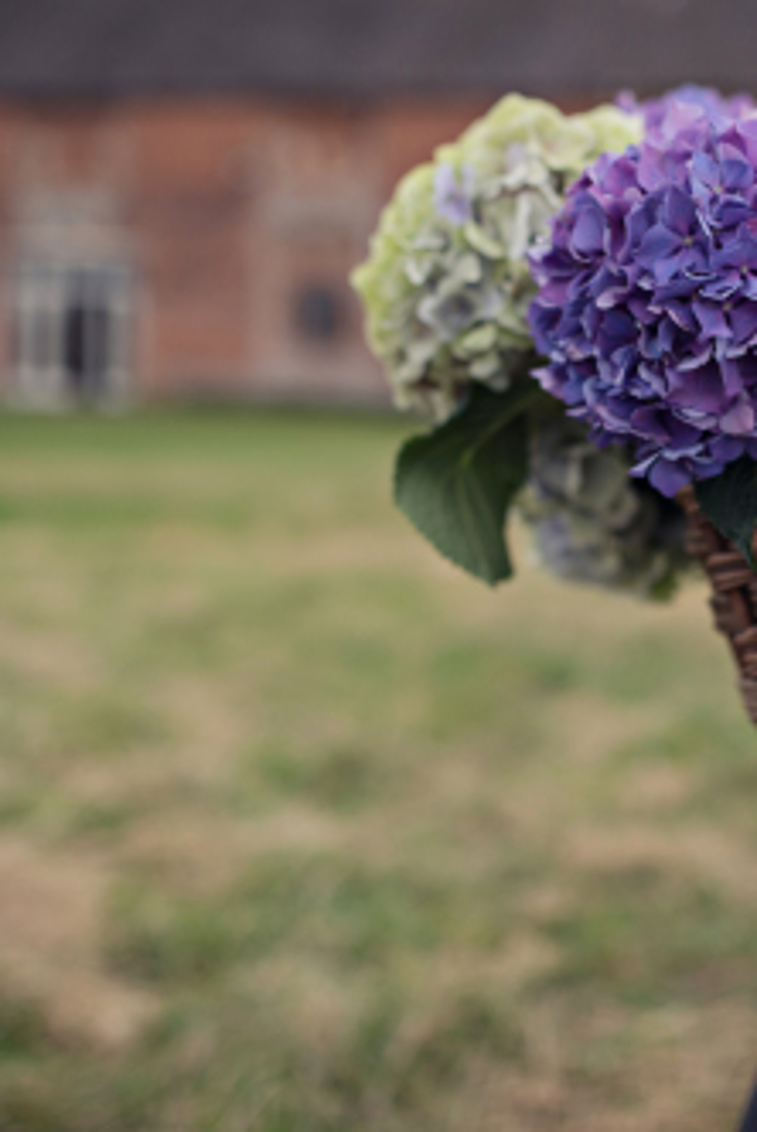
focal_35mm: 59
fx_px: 1857
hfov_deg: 22.6
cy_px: 501
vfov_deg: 33.9
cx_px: 634
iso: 200
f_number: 1.8
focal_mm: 35
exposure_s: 1/2000
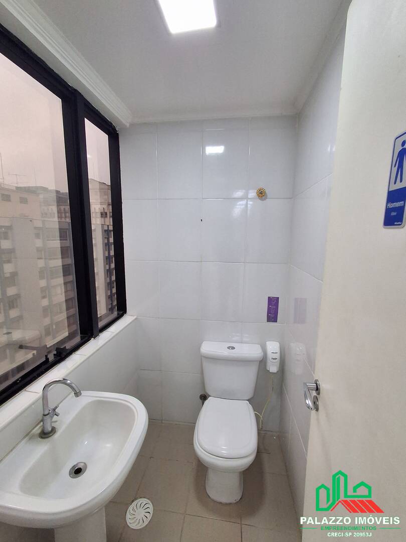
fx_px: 250
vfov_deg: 94.5
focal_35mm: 16
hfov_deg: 78.1
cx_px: 203
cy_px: 271
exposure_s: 1/40
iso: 125
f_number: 2.2
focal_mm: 1.64
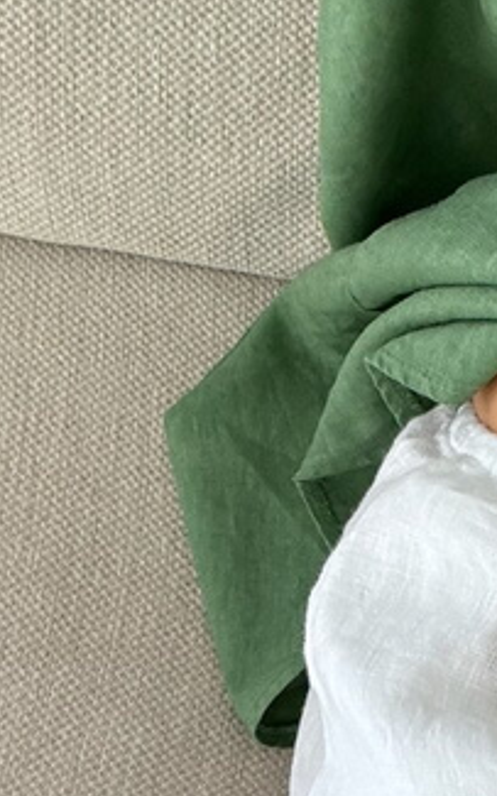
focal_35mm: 75
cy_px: 681
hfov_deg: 15.9
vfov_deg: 26.8
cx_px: 759
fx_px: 1626
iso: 50
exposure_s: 1/121
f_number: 1.9
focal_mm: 2.69
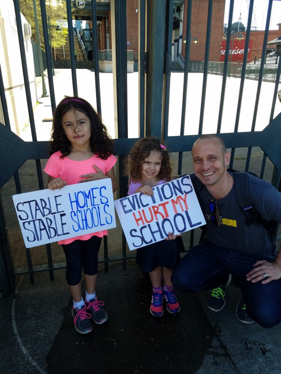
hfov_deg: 53.1
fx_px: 281
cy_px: 187
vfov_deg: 67.3
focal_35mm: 26
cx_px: 140
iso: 50
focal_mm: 4.2
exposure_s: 1/516
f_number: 1.7
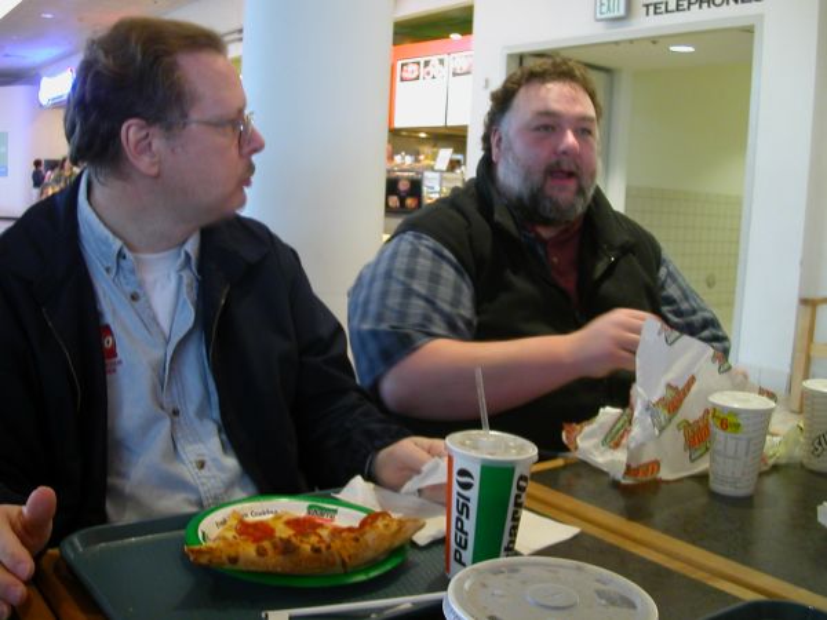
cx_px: 414
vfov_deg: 38.7
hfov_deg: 50.1
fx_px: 884
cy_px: 310
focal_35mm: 37
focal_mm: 5.6
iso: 100
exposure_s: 1/8.4
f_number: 2.7
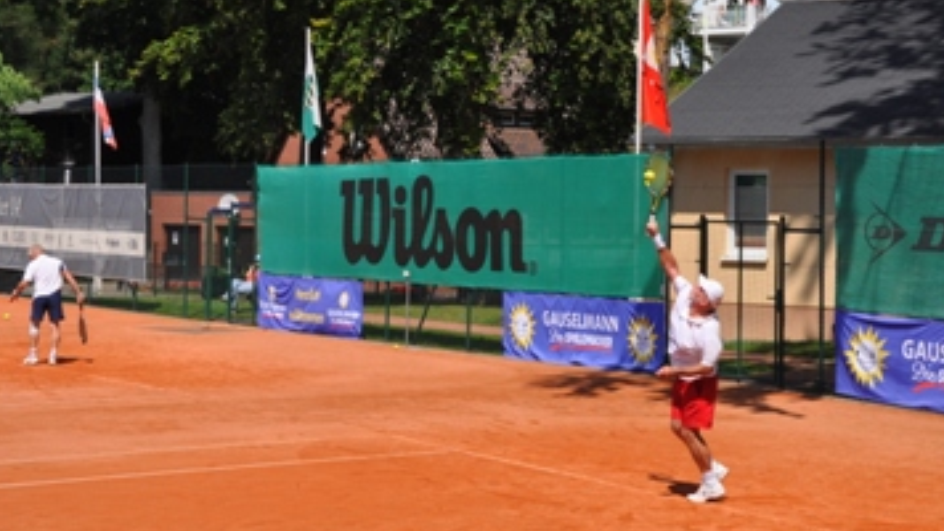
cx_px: 517
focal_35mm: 79
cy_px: 220
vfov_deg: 15.3
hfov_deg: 26.8
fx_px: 1977
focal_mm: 40
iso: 400
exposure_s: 1/2000
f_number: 8
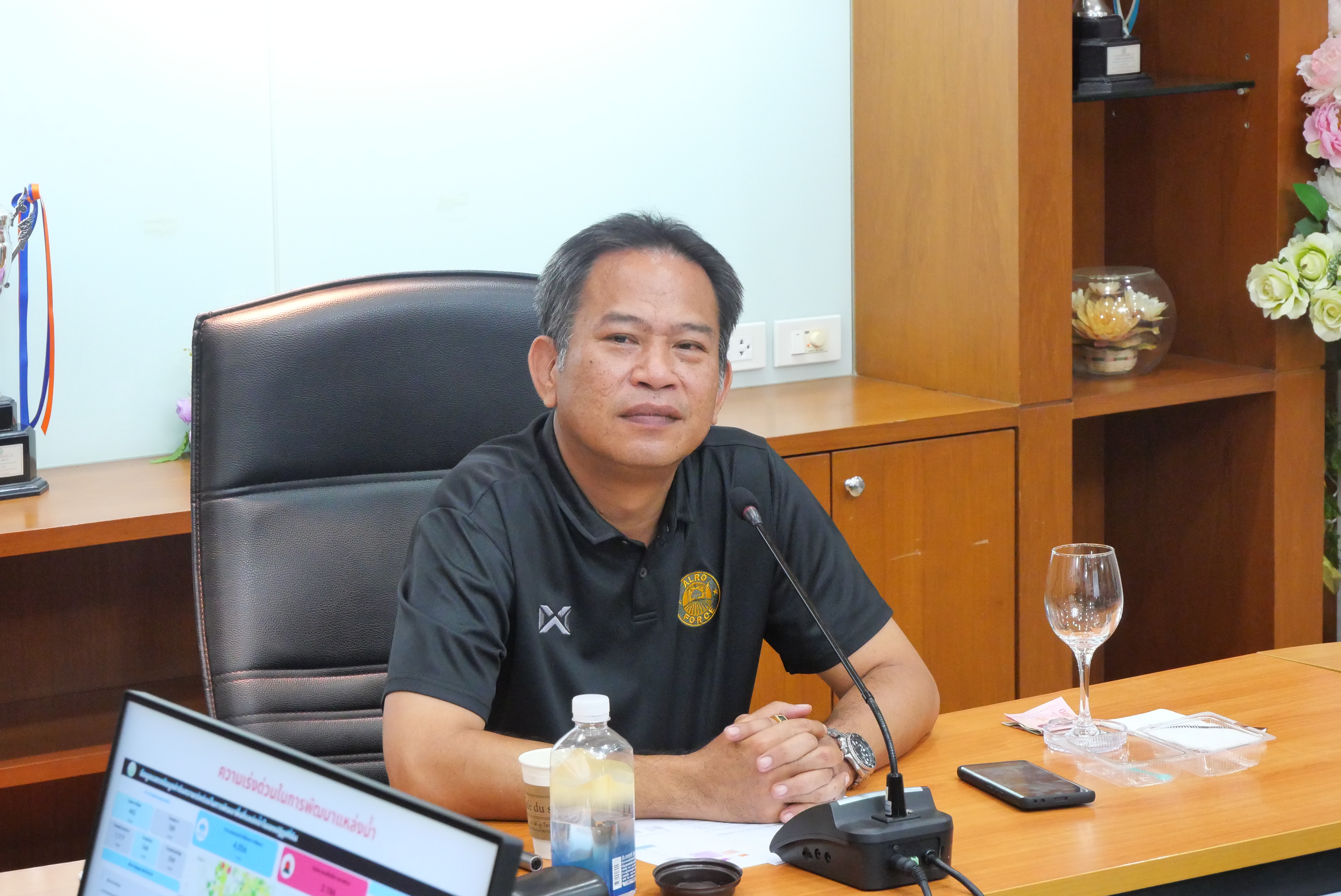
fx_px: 4100
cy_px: 448
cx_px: 670
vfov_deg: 12.5
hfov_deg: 18.6
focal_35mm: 110
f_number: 7.1
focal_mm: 53
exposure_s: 1/25
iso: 3200
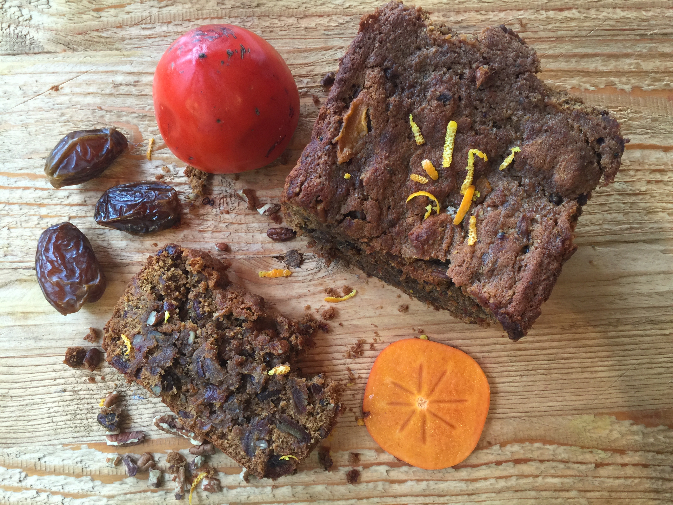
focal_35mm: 29
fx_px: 564
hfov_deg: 61.7
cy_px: 252
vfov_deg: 48.2
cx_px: 336
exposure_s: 1/15
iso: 50
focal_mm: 4.15
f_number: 2.2
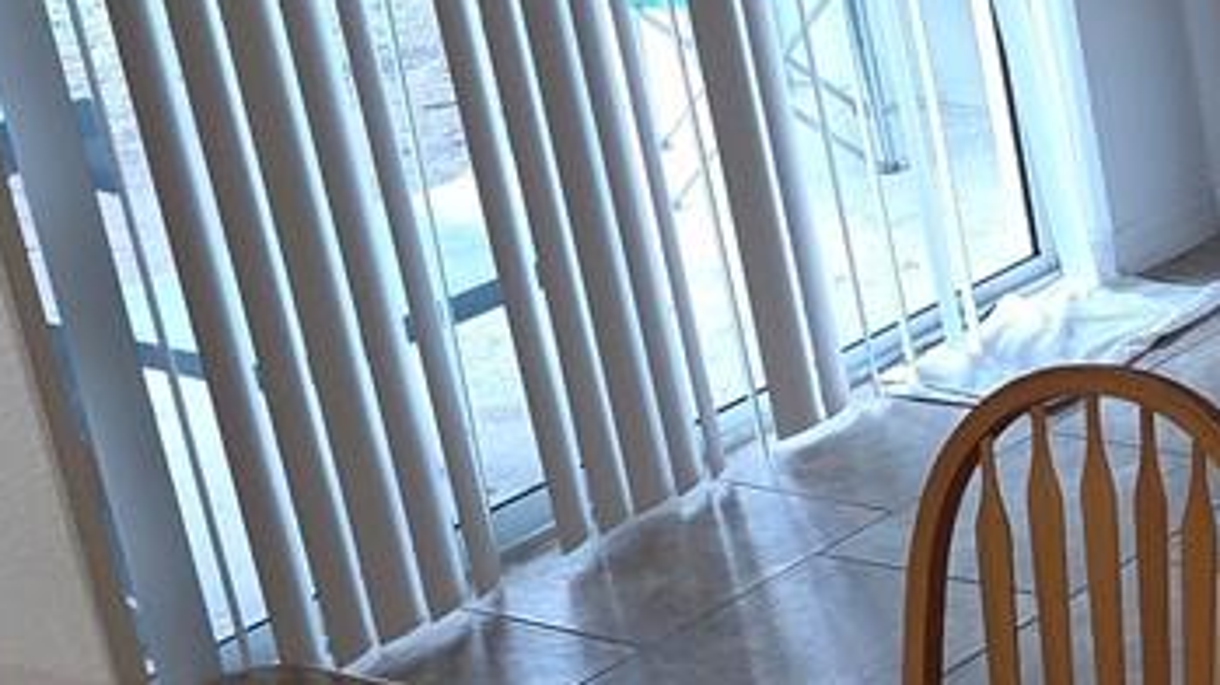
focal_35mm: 115
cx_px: 2318
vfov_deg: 10.5
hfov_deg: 15.5
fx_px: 3719
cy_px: 217
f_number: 1.7
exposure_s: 1/60
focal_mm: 6.3
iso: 100
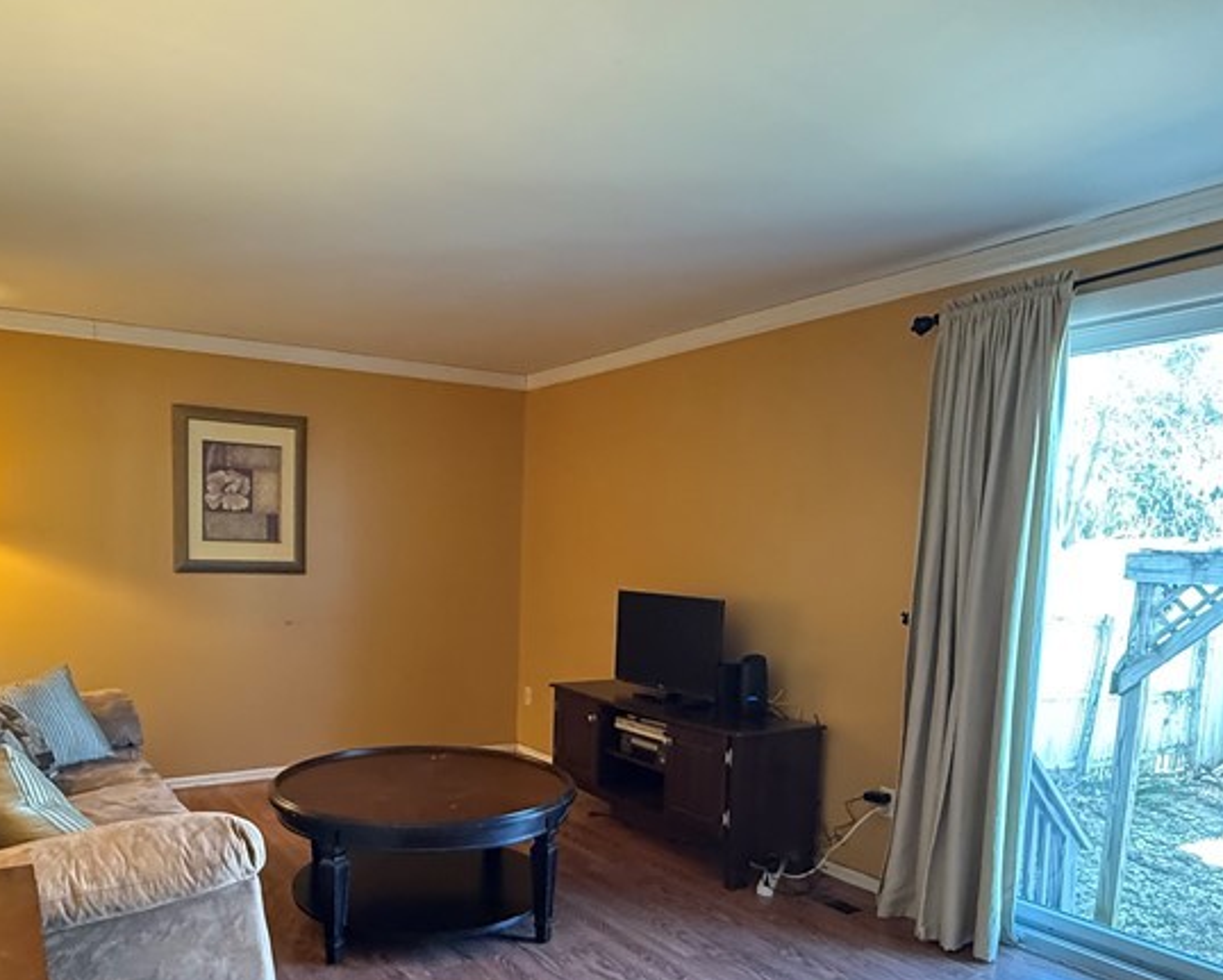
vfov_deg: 53.9
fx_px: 942
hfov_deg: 65.5
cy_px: 650
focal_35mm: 26
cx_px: 500
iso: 800
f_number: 2.2
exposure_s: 1/60
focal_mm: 2.22
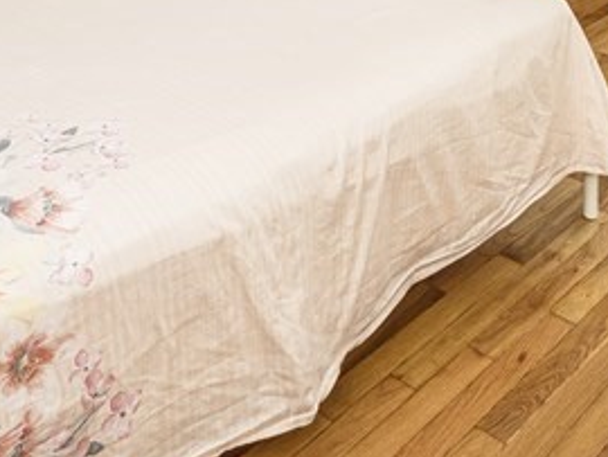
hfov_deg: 37.4
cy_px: -303
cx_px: 354
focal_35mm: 51
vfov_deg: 21.6
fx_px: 897
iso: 1600
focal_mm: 14
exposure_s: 1/80
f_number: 9
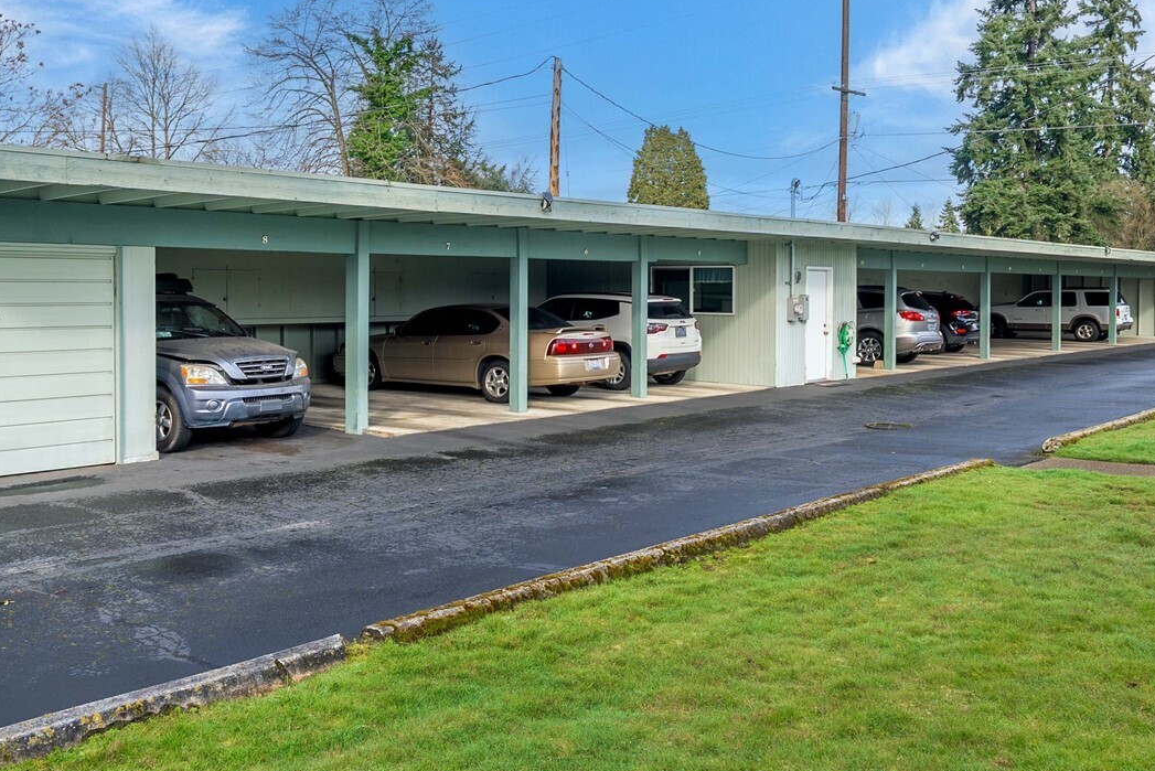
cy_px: 309
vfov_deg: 38.8
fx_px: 1091
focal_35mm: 34
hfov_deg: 55.5
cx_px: 490
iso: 80
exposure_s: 1/60
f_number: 7.1
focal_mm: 21
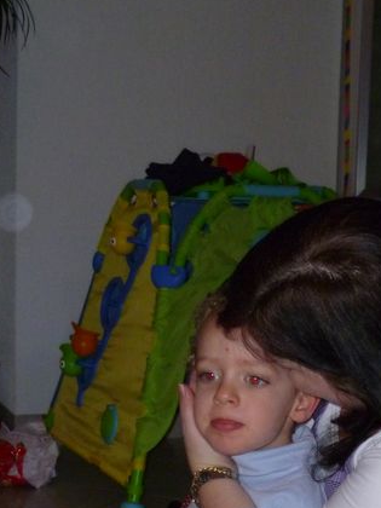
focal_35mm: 80
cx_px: 296
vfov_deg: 24.2
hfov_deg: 18.3
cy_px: 359
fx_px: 1174
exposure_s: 1/125
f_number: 3.3
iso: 400
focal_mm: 7.5
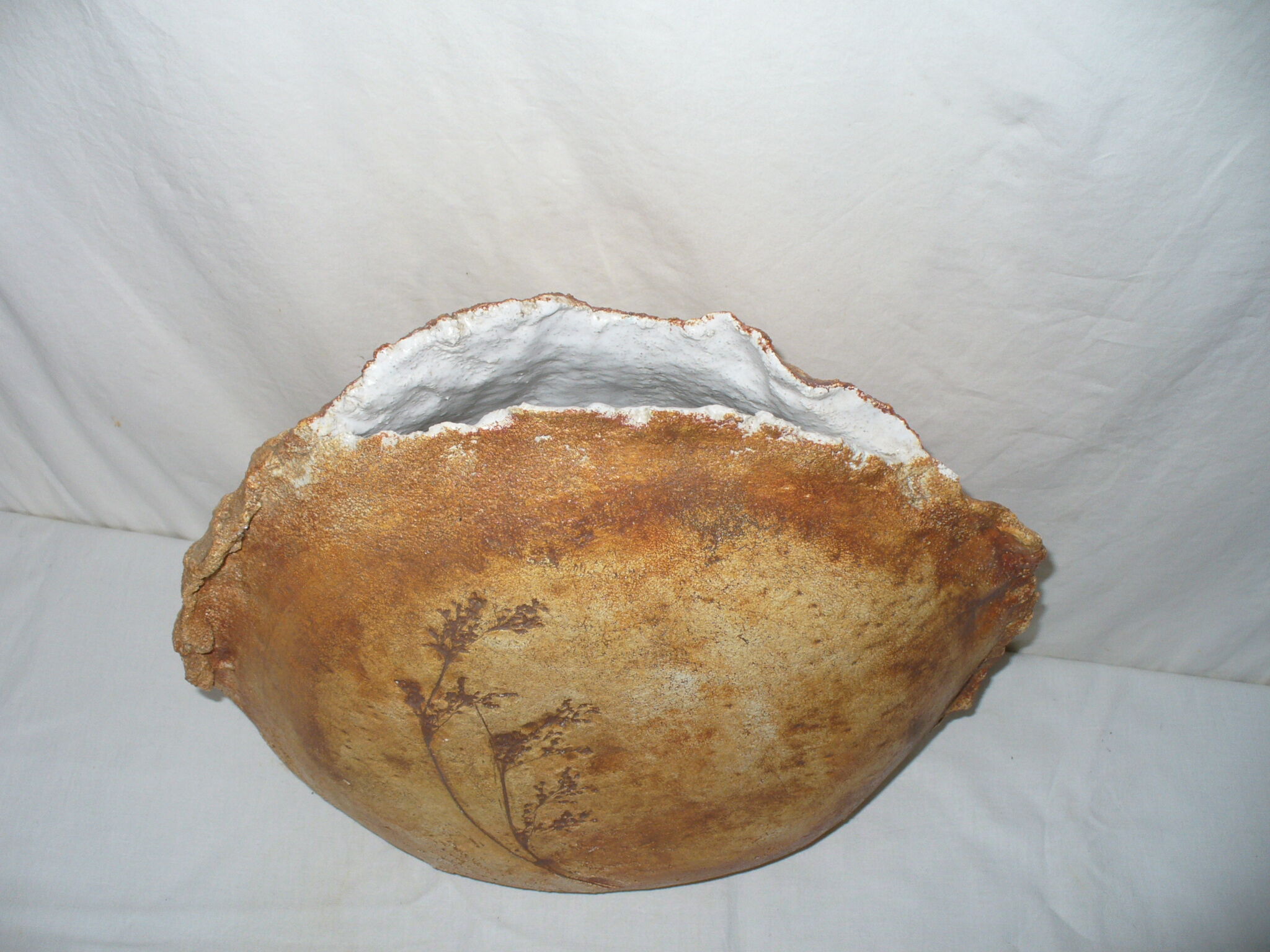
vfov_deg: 38.7
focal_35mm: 37
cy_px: 476
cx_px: 635
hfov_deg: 50.1
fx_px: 1357
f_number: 2.8
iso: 80
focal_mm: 6.1
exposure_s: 1/30
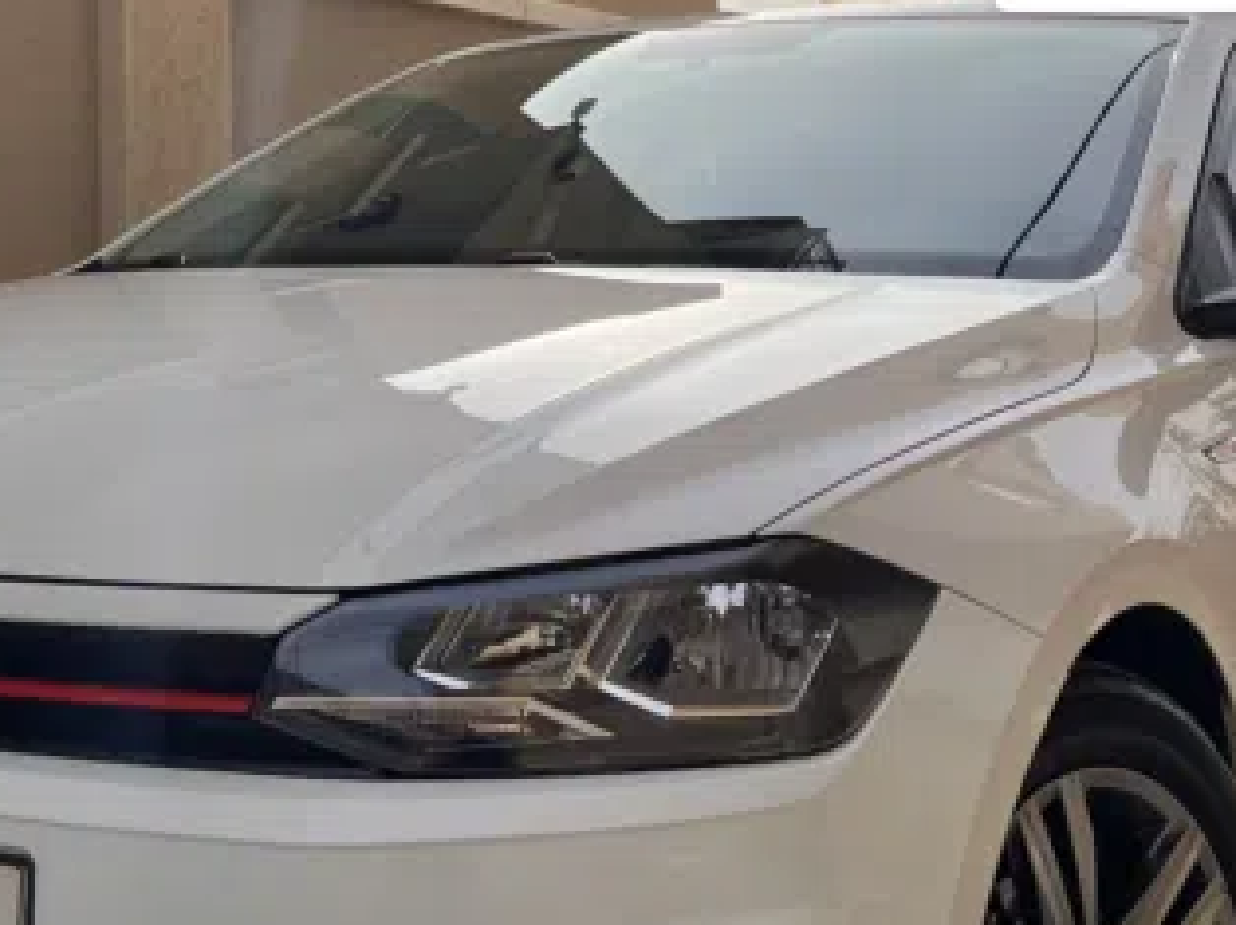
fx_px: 1891
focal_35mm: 53
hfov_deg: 35.8
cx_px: 402
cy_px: 579
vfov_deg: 27.4
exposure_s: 1/6897
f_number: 1.6
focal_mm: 5.1
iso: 50
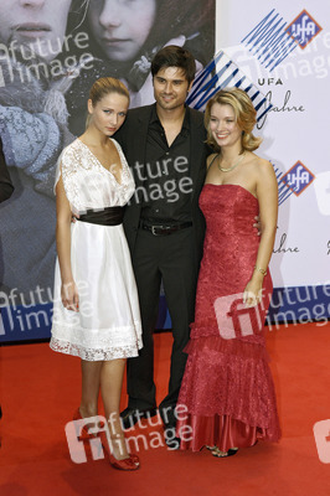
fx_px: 826
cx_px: 165
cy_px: 248
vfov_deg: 33.4
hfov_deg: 22.6
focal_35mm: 60
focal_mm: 40
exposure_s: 1/100
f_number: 6.3
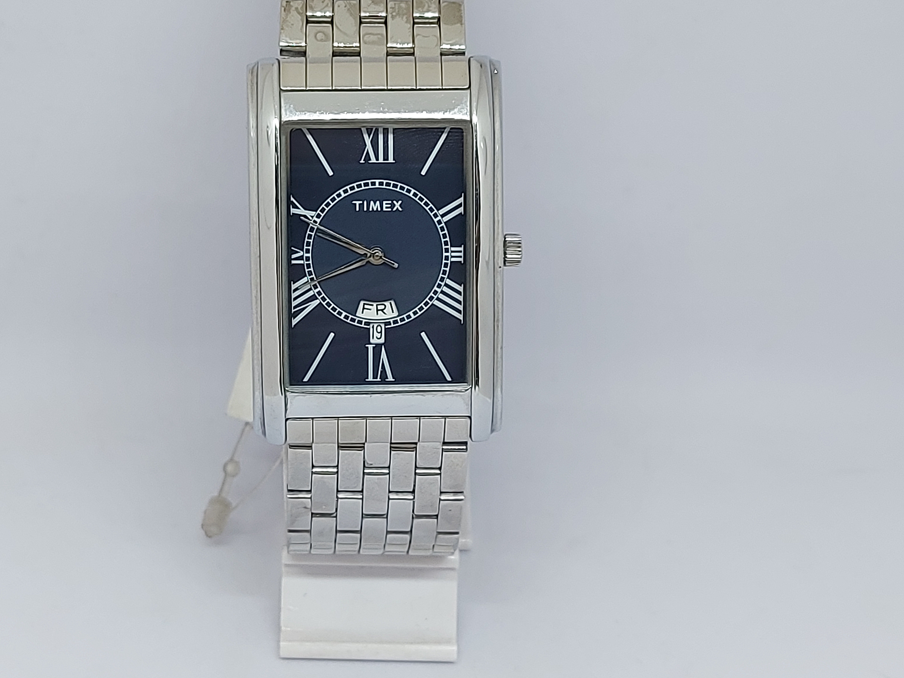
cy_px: 300
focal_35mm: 29
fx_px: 757
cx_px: 359
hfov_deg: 61.1
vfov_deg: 48.1
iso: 64
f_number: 1.8
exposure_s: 1/50
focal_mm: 5.23
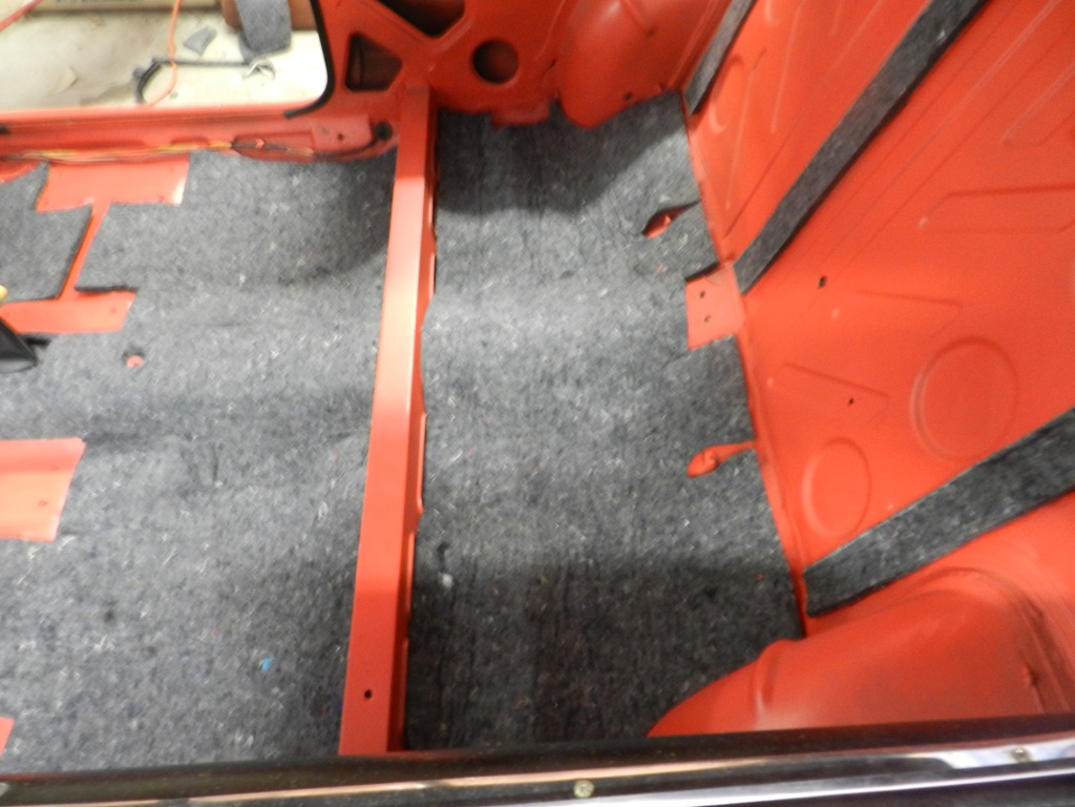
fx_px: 714
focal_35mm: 23
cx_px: 538
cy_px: 404
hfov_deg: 73.9
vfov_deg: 58.9
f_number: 3.4
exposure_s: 1/3
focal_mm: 4
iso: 400
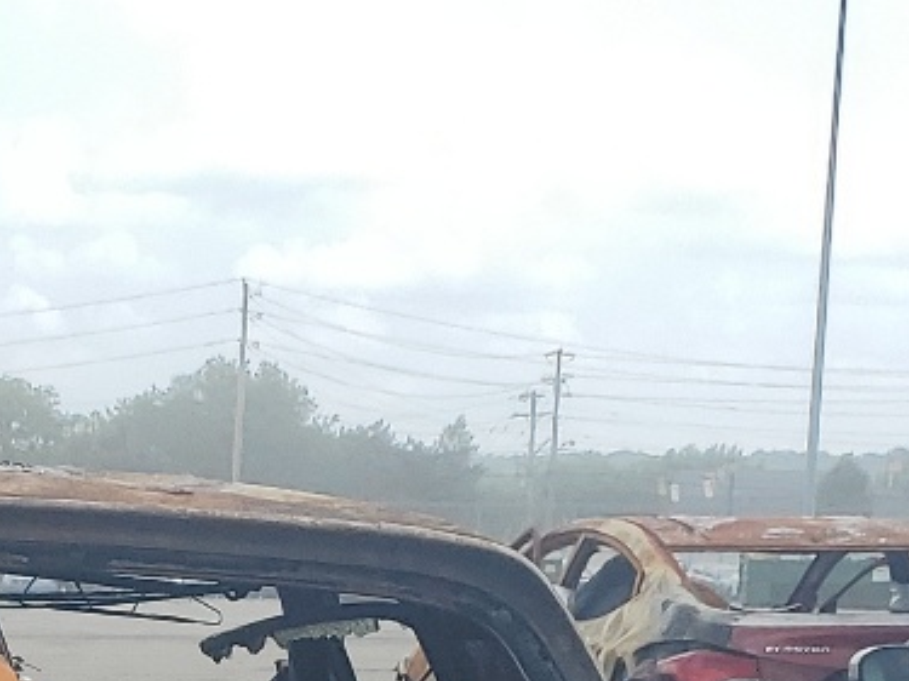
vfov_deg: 11.9
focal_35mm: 111
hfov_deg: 17.1
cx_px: -138
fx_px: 2914
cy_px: 1352
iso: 50
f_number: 1.5
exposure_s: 1/1250
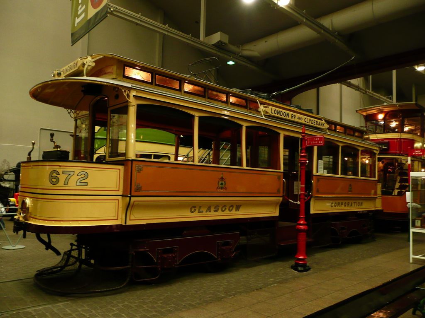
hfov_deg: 63.4
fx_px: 344
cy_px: 159
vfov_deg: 49.7
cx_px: 212
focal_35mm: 28
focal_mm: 4.6
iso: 200
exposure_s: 1/8
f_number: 3.3
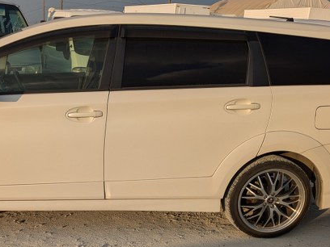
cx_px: 95
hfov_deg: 38.2
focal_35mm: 49
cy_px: 189
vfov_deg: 29.2
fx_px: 467
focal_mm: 5.43
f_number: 1.89
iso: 44
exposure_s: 1/2294
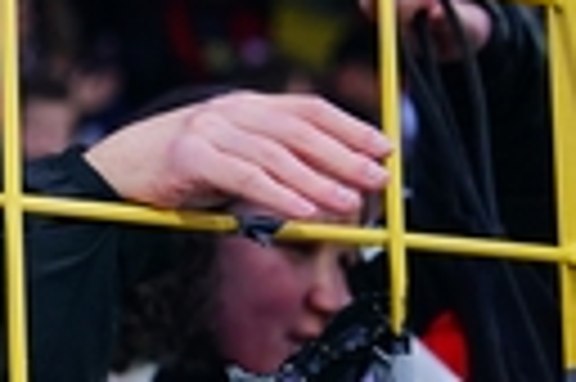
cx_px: -644
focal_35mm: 262
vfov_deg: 5.2
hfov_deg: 7.5
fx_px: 4187
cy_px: 148
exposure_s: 1/1000
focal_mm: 56
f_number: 2.8
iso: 1600
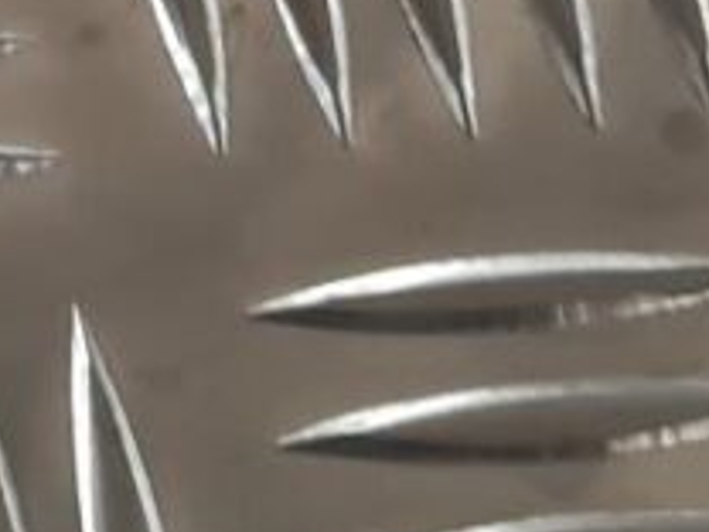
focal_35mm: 175
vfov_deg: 7.5
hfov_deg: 10.7
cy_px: -1071
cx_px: -487
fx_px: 3584
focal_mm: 5.4
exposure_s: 1/100
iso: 250
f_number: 1.8
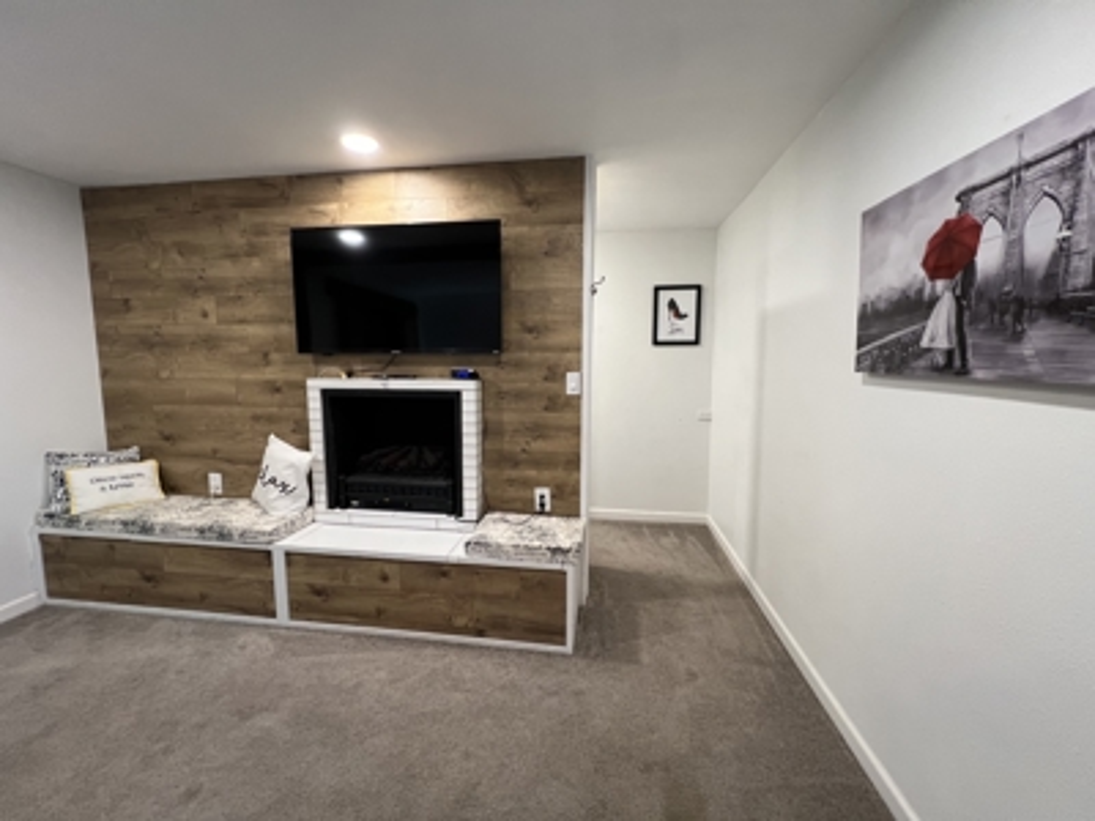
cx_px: 548
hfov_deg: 106.2
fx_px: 411
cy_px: 410
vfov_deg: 89.9
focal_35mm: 13
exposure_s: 1/60
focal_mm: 1.57
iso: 250
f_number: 1.8
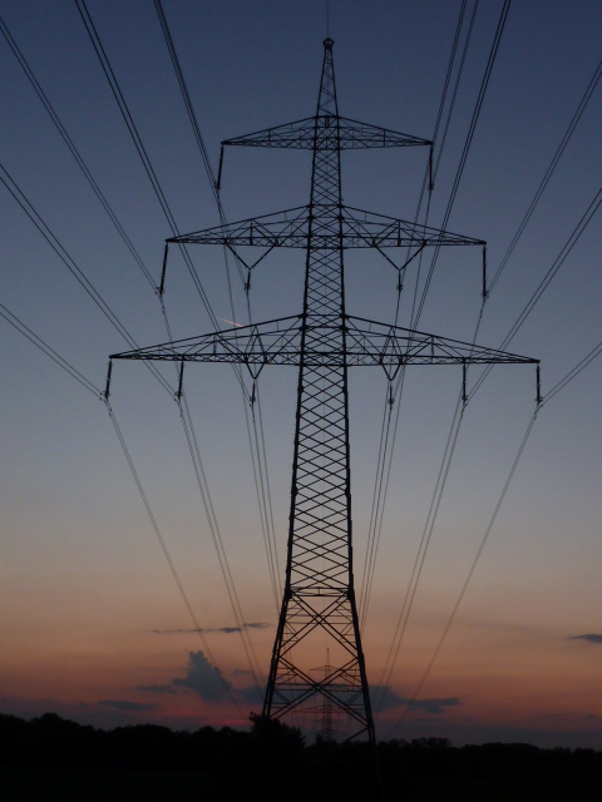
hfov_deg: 32.2
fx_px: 1043
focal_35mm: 45
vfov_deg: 42.1
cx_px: 301
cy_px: 401
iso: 80
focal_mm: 4.1
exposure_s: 1/125
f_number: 3.5
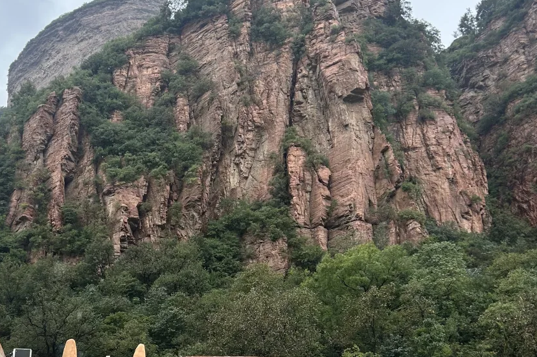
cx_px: 223
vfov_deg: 28.2
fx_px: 701
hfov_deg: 41.8
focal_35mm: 47
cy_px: 264
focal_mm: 5.7
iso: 50
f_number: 1.5
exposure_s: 1/1224
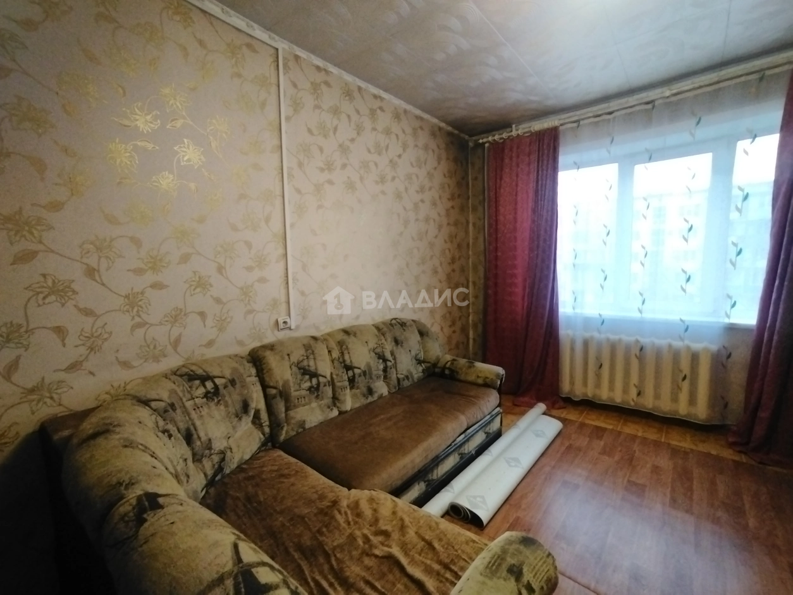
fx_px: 367
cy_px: 298
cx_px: 396
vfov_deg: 78.1
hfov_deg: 94.5
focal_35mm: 16
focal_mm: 1.68
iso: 454
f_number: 2.2
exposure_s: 1/33.3
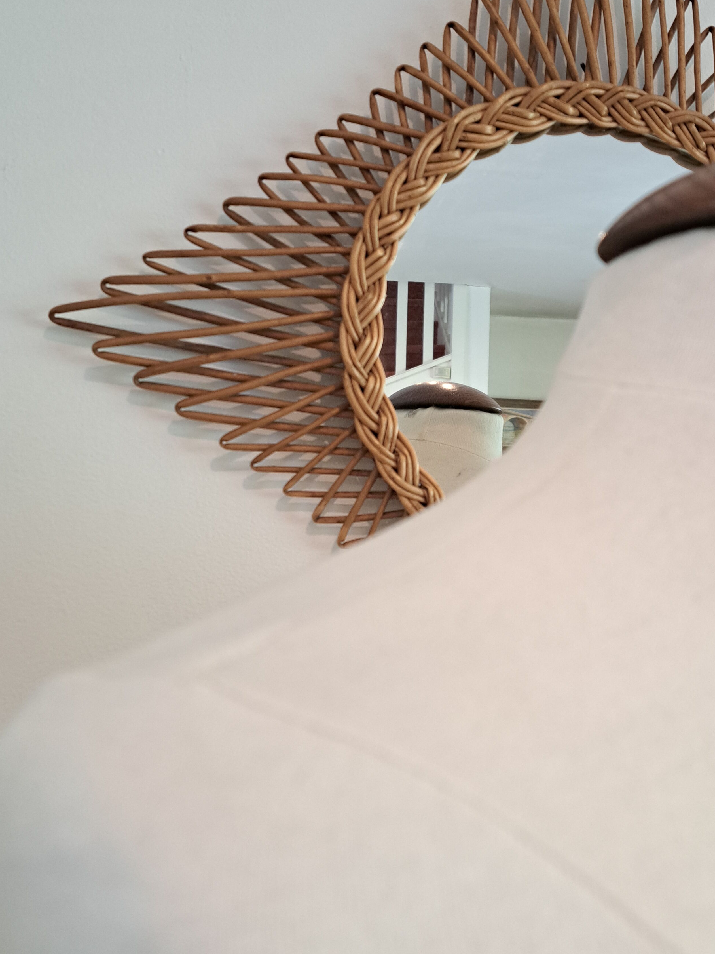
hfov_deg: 42.3
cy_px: 452
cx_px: 481
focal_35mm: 33
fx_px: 909
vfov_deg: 55.3
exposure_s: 1/50
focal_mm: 5.23
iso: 320
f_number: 1.8
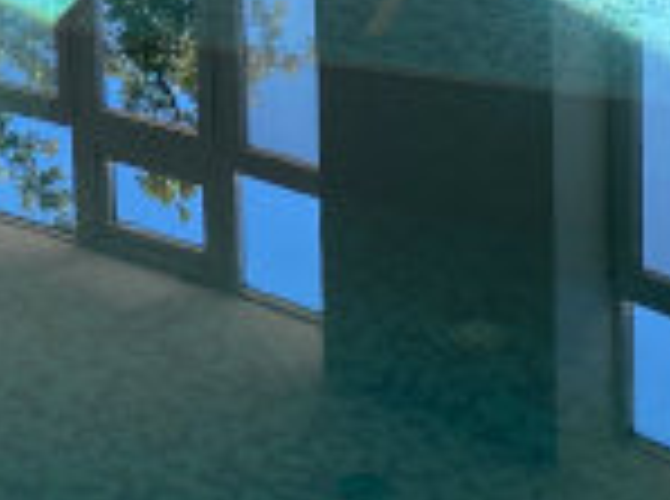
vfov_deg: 12.1
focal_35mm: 112
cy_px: -396
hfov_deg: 16.8
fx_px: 2163
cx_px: -157
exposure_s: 1/458
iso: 32
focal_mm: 4.25
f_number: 1.8
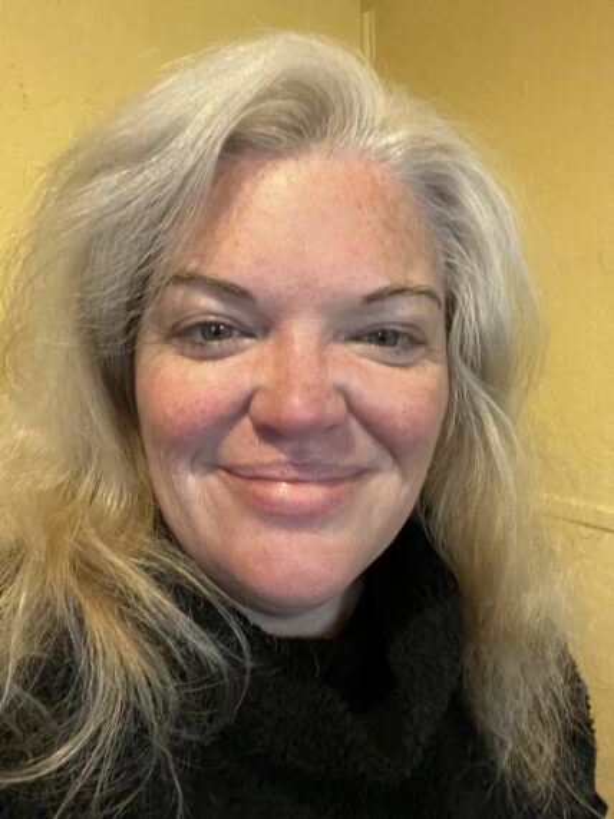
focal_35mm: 30
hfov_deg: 46.8
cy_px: 410
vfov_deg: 60.0
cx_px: 307
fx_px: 710
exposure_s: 1/40
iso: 400
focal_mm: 2.71
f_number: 2.2
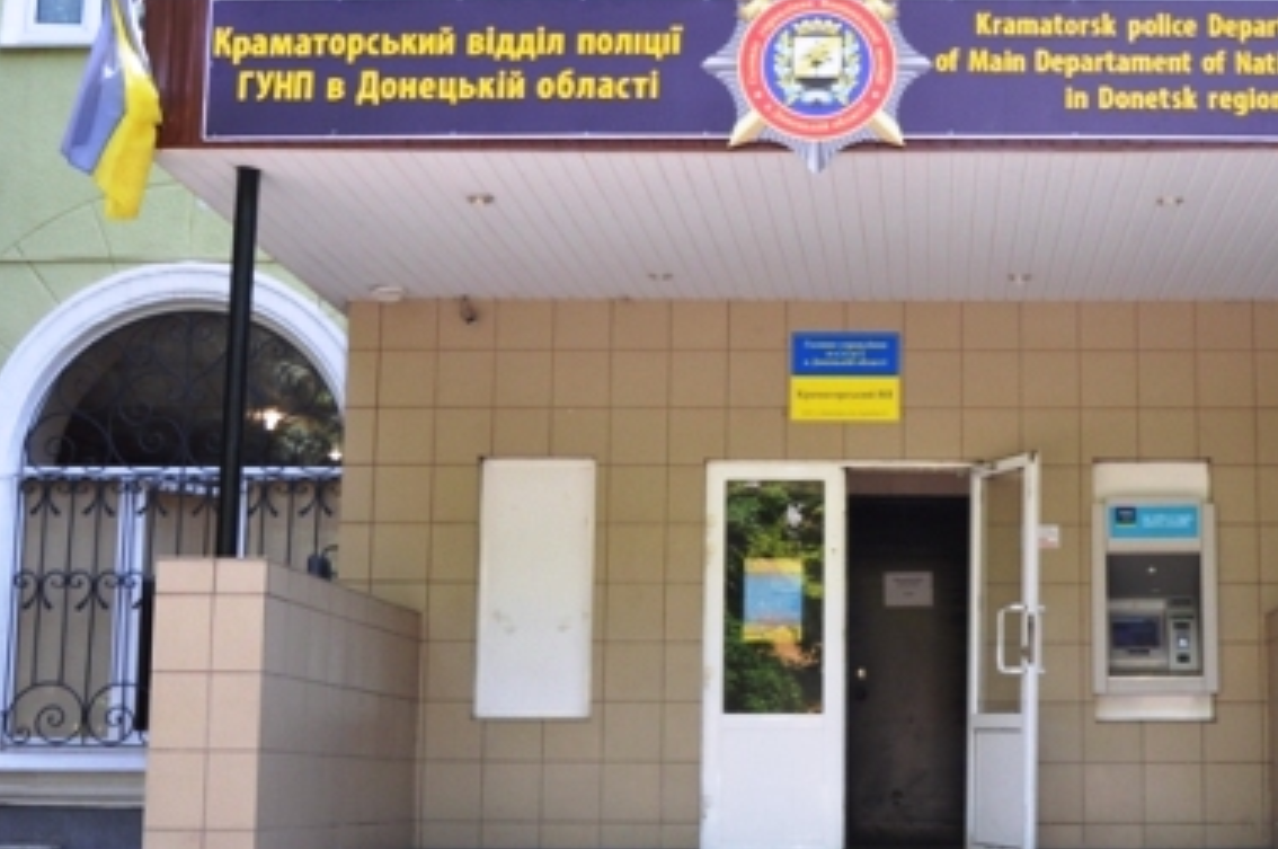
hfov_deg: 33.1
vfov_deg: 22.6
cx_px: 913
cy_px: 487
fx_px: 2120
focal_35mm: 60
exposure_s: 1/125
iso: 200
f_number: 5.6
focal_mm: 25
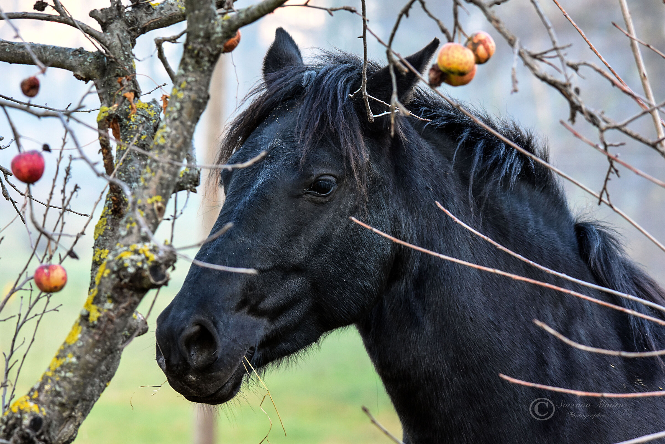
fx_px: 6095
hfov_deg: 6.2
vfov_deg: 4.2
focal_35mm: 330
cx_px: 332
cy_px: 222
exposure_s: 1/100
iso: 1250
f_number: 9
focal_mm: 220
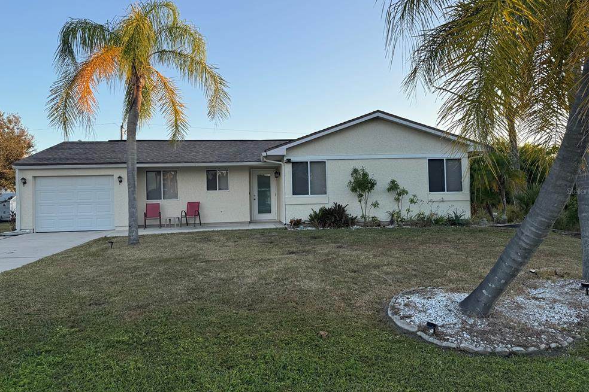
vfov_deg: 49.5
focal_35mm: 26
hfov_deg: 69.4
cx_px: 297
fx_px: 425
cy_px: 191
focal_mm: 6.76
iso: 80
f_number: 1.78
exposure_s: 1/952
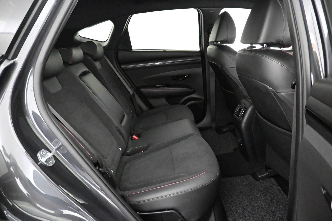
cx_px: 166
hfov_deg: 73.7
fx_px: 221
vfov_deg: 53.1
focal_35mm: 24
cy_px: 110
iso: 12800
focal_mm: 16
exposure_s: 1/50
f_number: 3.5
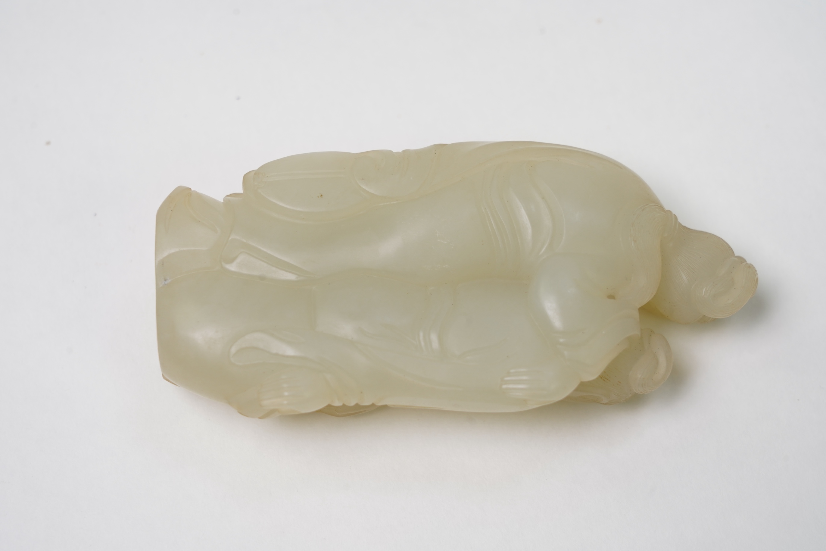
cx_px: 413
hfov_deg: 19.5
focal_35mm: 105
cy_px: 276
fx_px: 2409
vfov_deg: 13.0
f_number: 10
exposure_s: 1/125
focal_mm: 105
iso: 500
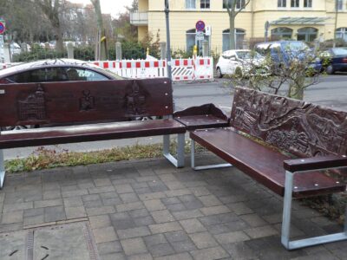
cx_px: 174
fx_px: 291
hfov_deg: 61.7
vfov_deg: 48.2
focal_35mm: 29
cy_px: 130
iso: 160
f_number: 3.5
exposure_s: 1/60
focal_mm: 5
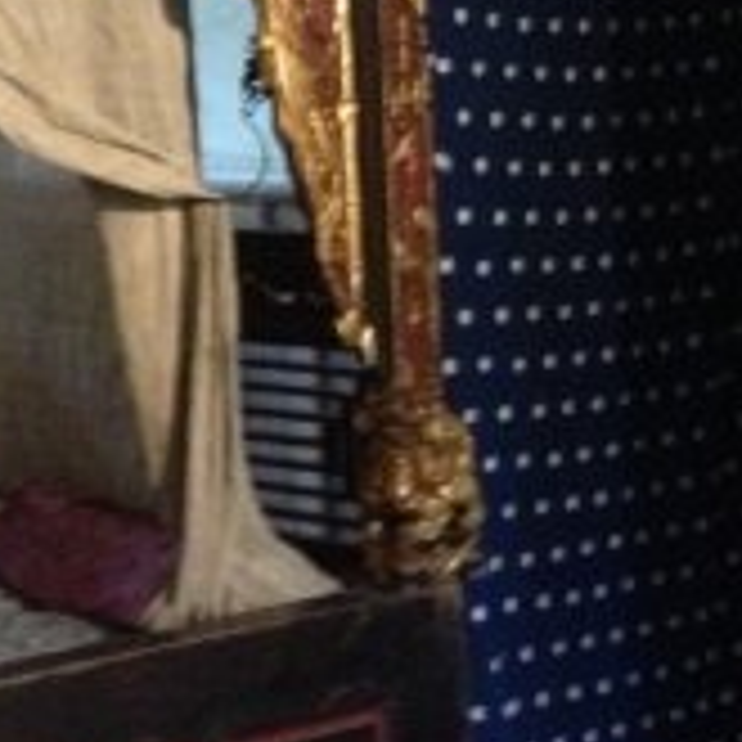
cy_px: 164
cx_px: 207
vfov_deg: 13.5
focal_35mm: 129
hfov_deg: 13.5
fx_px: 3128
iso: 800
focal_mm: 4.28
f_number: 2.4
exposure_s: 1/15
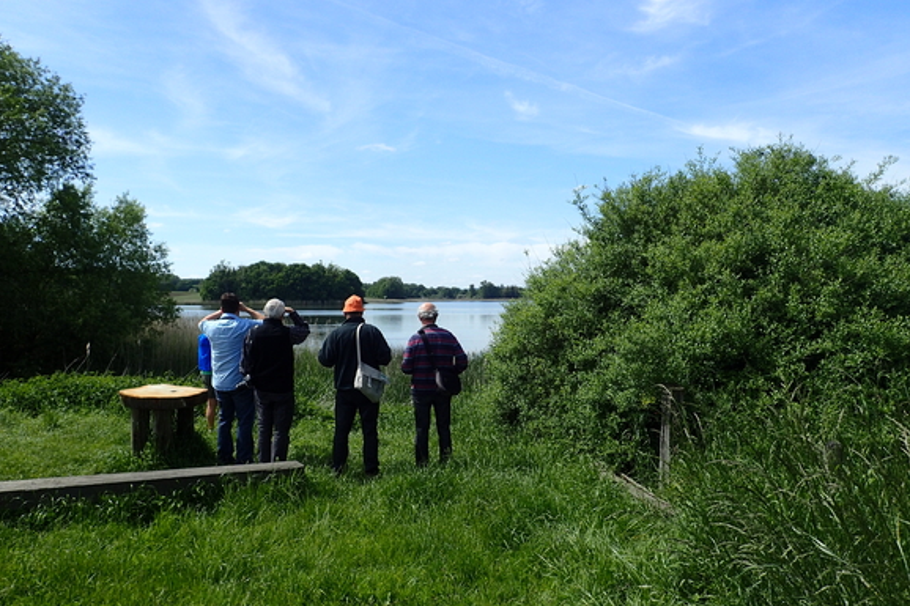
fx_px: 682
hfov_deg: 67.4
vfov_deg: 47.7
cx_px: 444
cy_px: 348
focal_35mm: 27
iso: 100
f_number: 8
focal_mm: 4.5
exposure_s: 1/160
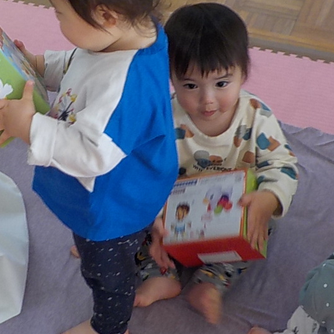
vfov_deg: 21.8
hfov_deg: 21.6
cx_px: 59
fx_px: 862
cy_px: 102
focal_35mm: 79
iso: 125
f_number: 3.3
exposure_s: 1/50
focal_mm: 4.1
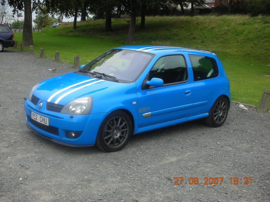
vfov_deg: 31.5
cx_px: 135
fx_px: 359
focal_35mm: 46
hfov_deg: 41.2
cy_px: 101
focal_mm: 7.7
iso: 50
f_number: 3.5
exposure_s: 1/72.3
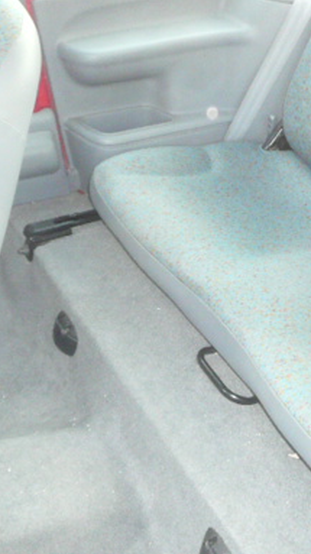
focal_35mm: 51
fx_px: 749
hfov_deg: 23.4
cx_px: 195
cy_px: 298
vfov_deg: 40.6
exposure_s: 1/30
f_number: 3.3
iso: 400
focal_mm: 4.6
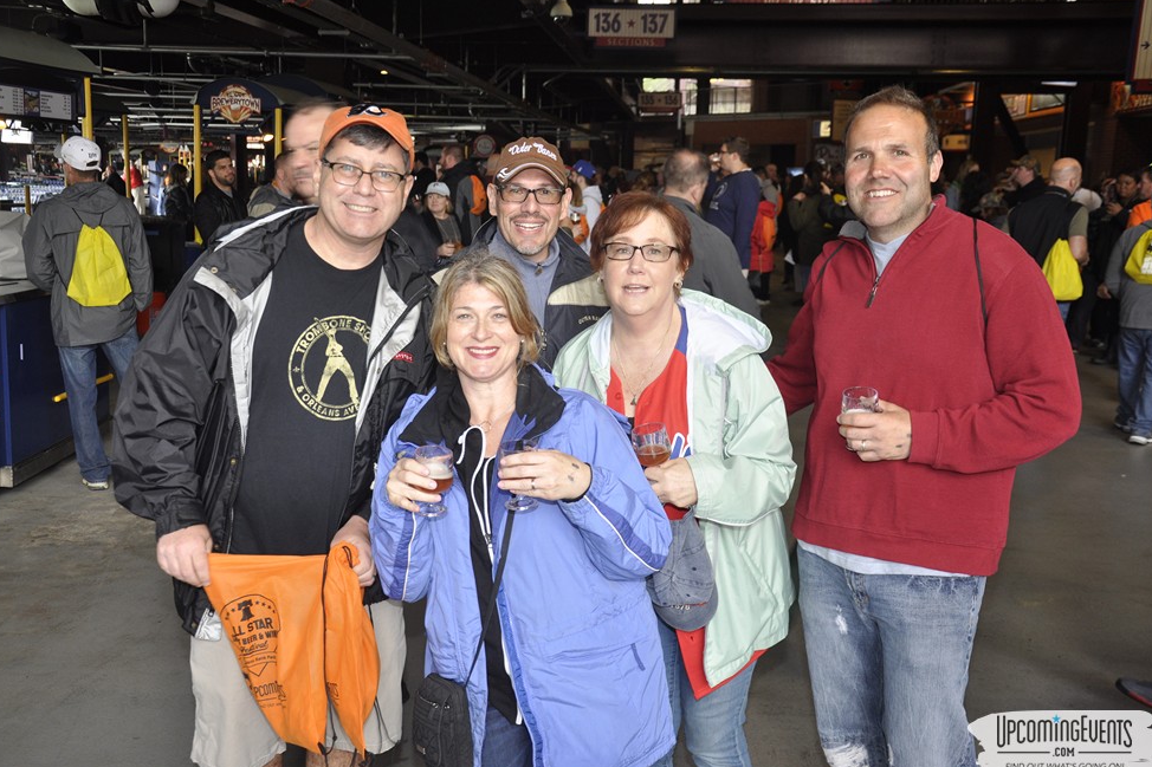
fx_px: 1280
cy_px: 382
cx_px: 576
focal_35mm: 40
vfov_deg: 33.4
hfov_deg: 48.5
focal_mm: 26
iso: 400
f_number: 5
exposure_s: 1/60
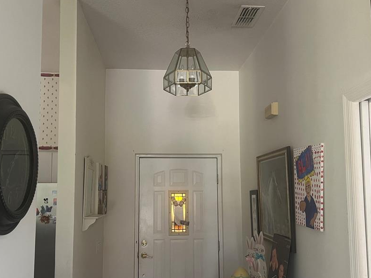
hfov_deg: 54.0
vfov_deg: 41.6
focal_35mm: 34
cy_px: 163
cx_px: 185
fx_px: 364
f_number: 1.5
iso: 200
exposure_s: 1/60
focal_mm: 5.7
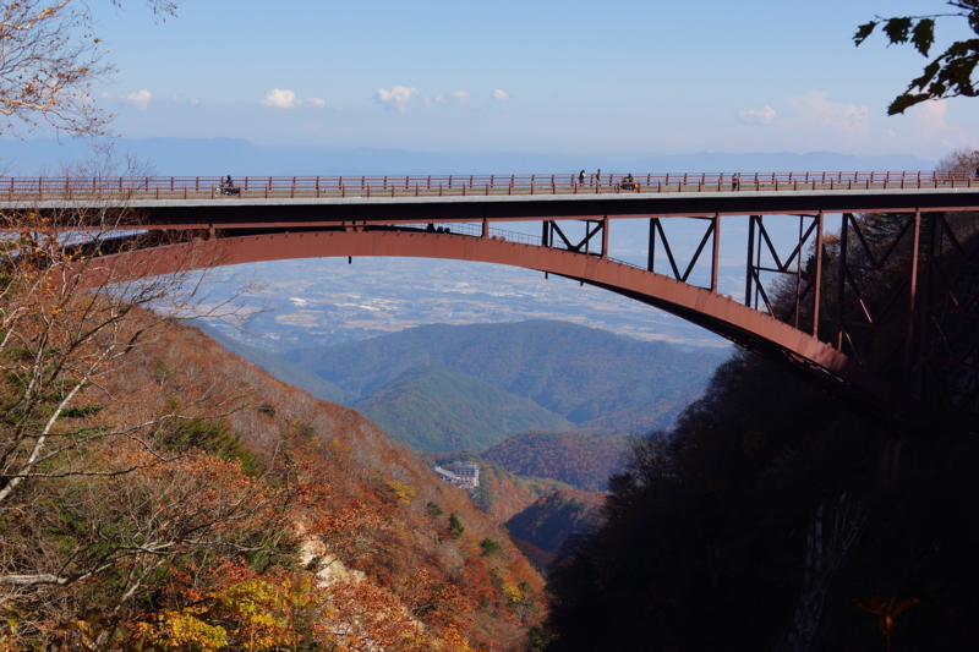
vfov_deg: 24.6
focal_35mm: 55
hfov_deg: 36.3
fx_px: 1495
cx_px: 490
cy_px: 326
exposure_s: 1/320
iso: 100
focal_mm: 37
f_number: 9
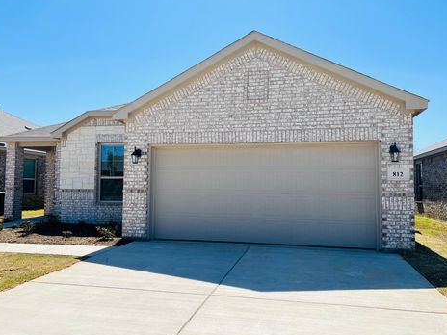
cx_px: 229
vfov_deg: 49.7
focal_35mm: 28
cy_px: 168
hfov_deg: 63.4
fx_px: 362
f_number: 1.5
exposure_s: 1/5319
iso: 50
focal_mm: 5.7
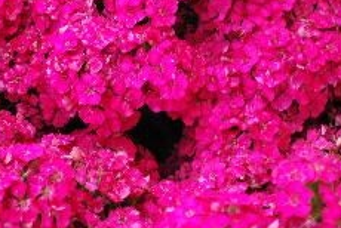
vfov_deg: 14.5
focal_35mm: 94
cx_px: 89
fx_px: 892
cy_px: 49
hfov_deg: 21.5
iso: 220
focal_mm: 36
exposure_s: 1/60
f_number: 5.3
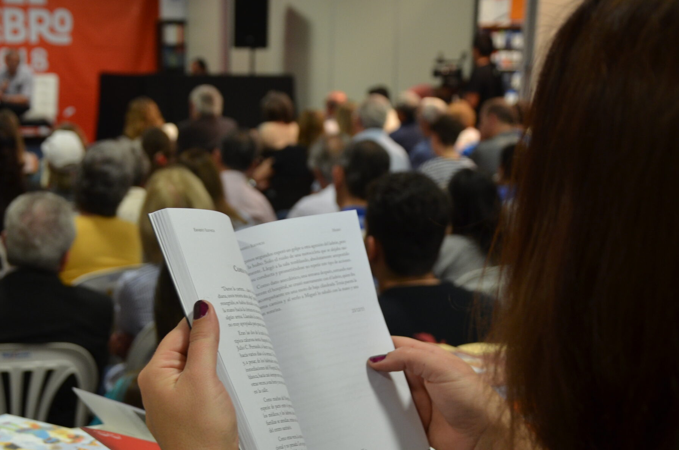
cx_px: 209
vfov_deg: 22.5
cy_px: 274
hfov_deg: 33.1
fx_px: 1129
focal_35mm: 60
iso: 500
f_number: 4
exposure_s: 1/30
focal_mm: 28
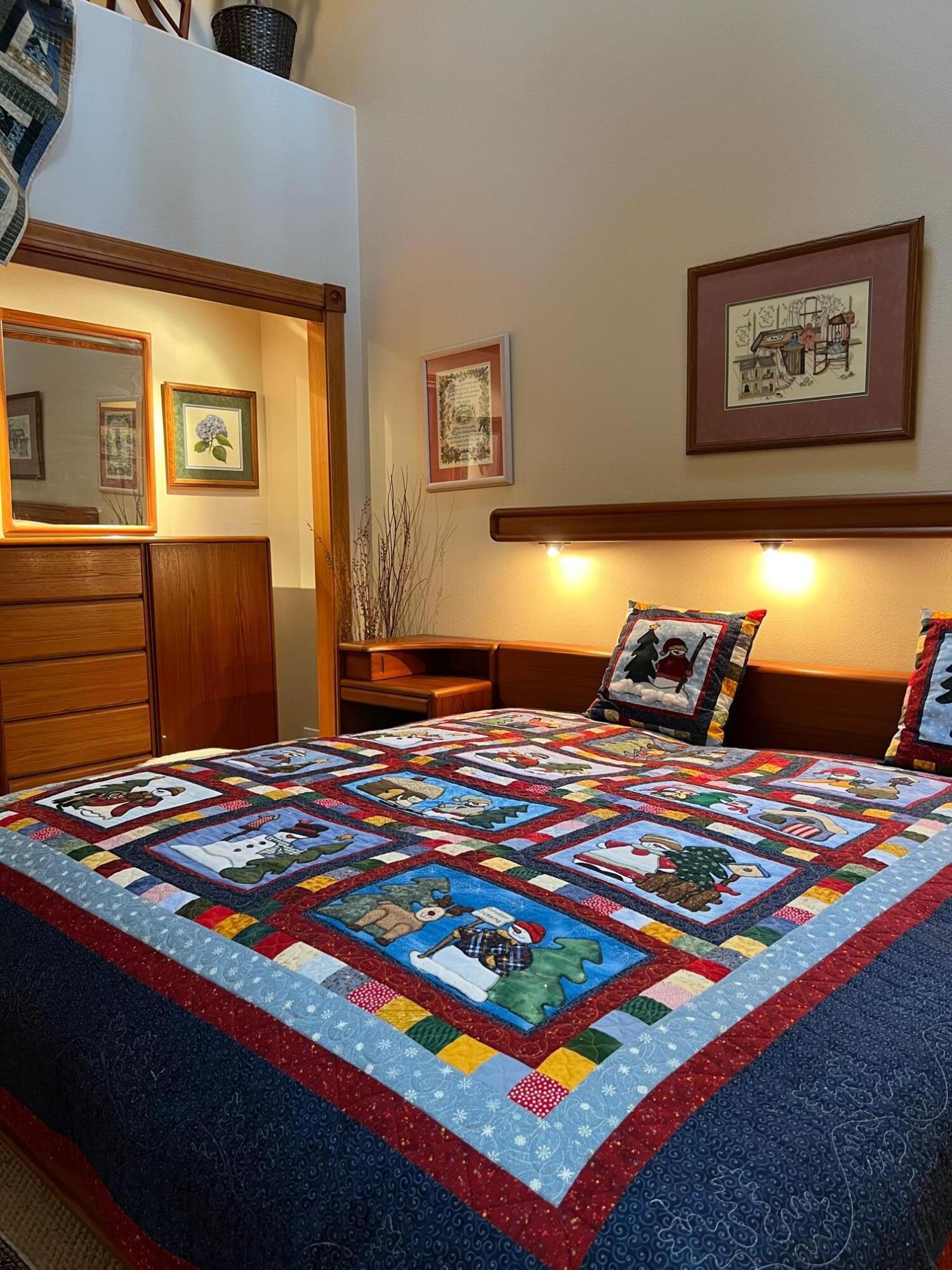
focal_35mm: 26
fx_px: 953
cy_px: 635
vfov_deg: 67.3
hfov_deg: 53.1
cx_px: 476
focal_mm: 5.7
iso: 320
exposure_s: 1/60
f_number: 1.5
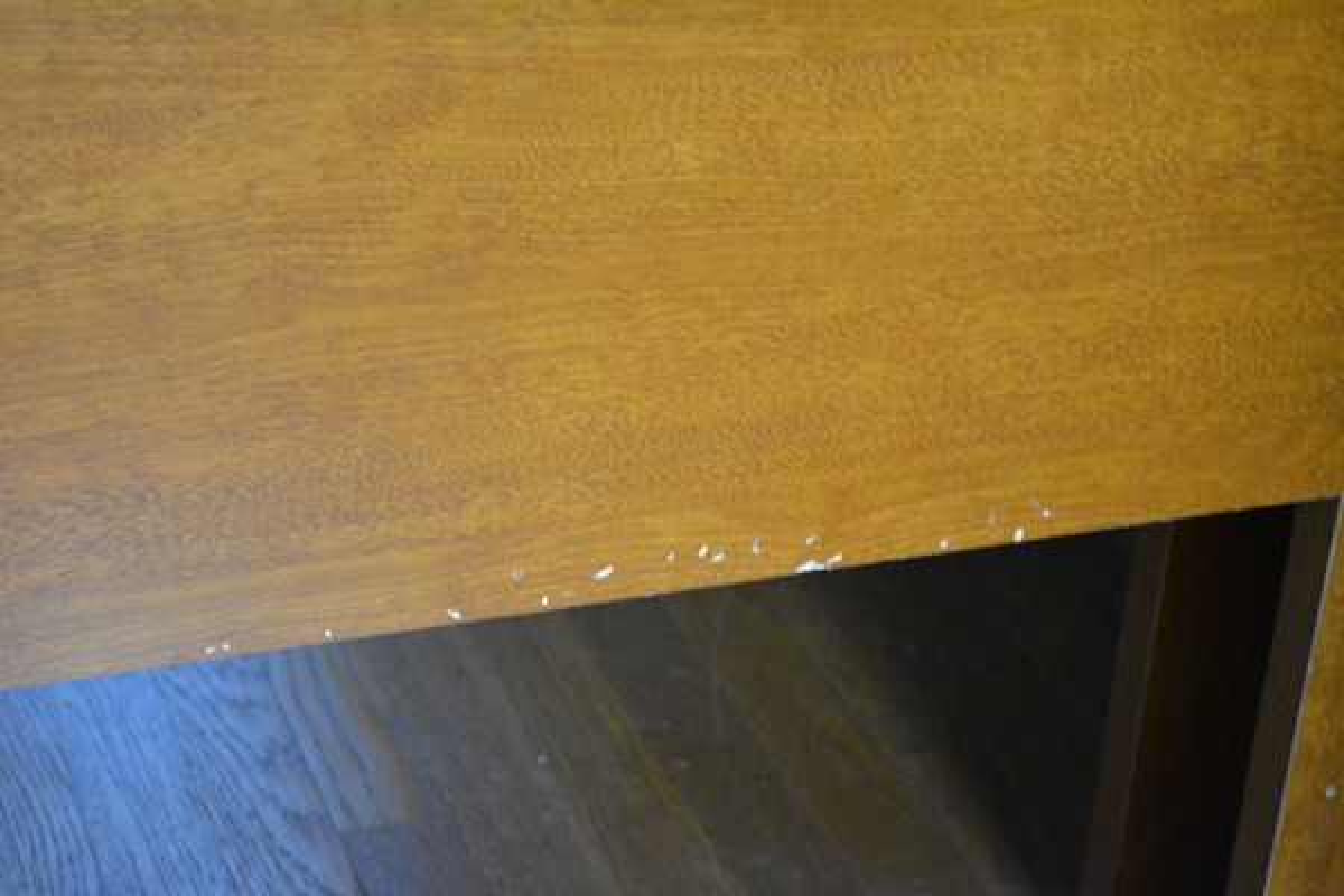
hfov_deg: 26.0
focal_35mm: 78
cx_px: 672
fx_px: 2912
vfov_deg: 17.5
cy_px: 448
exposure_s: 1/15
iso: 3200
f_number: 5.6
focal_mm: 52
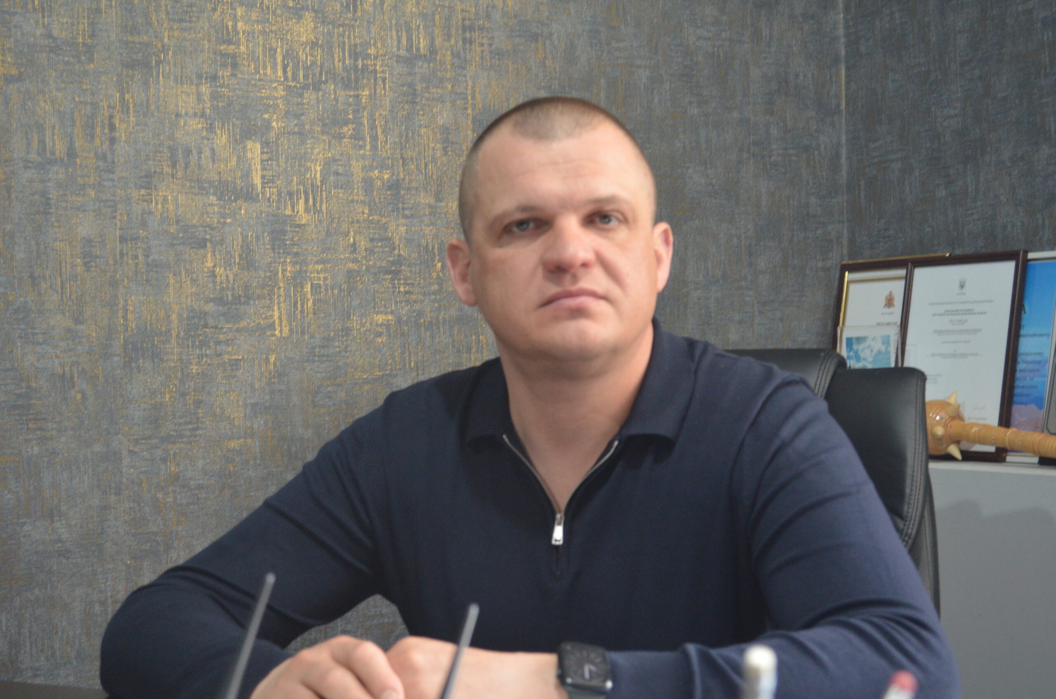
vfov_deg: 23.7
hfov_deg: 35.1
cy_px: 350
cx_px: 528
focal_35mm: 57
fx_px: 1669
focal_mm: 38
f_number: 5
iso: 1400
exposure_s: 1/30
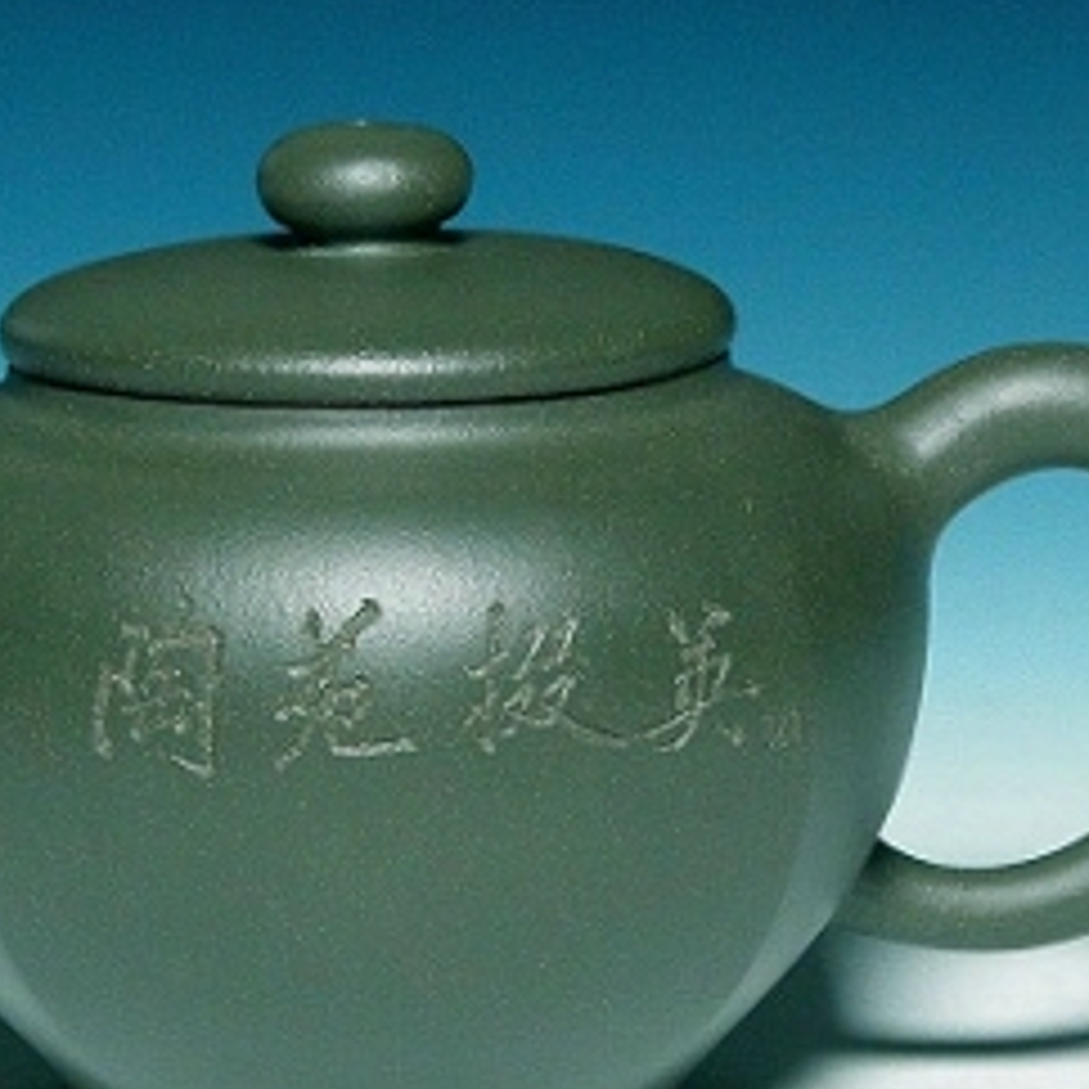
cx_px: 448
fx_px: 6442
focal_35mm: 181
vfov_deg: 9.7
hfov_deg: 9.7
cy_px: 608
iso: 400
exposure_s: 1/3.7
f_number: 7.6
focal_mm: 31.9
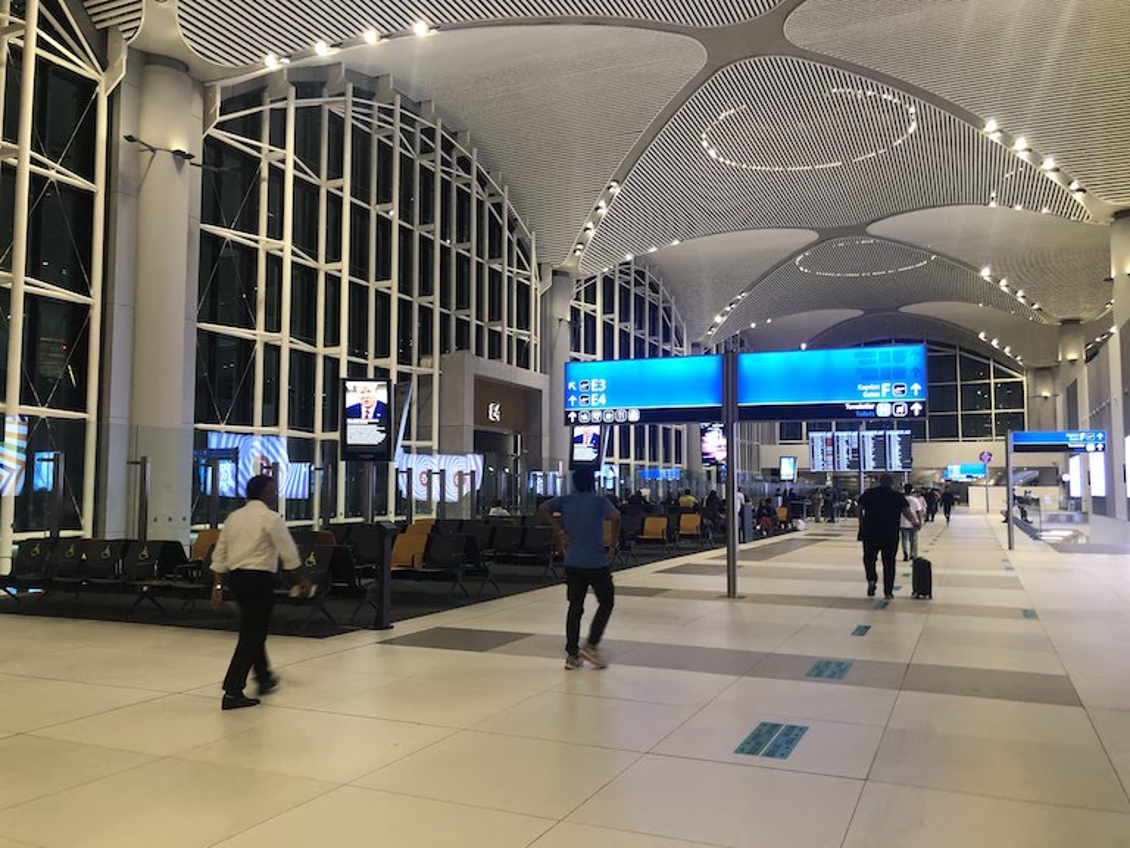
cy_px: 424
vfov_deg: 49.7
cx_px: 565
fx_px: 914
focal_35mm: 28
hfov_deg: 63.4
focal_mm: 4
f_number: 1.8
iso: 50
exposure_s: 1/17
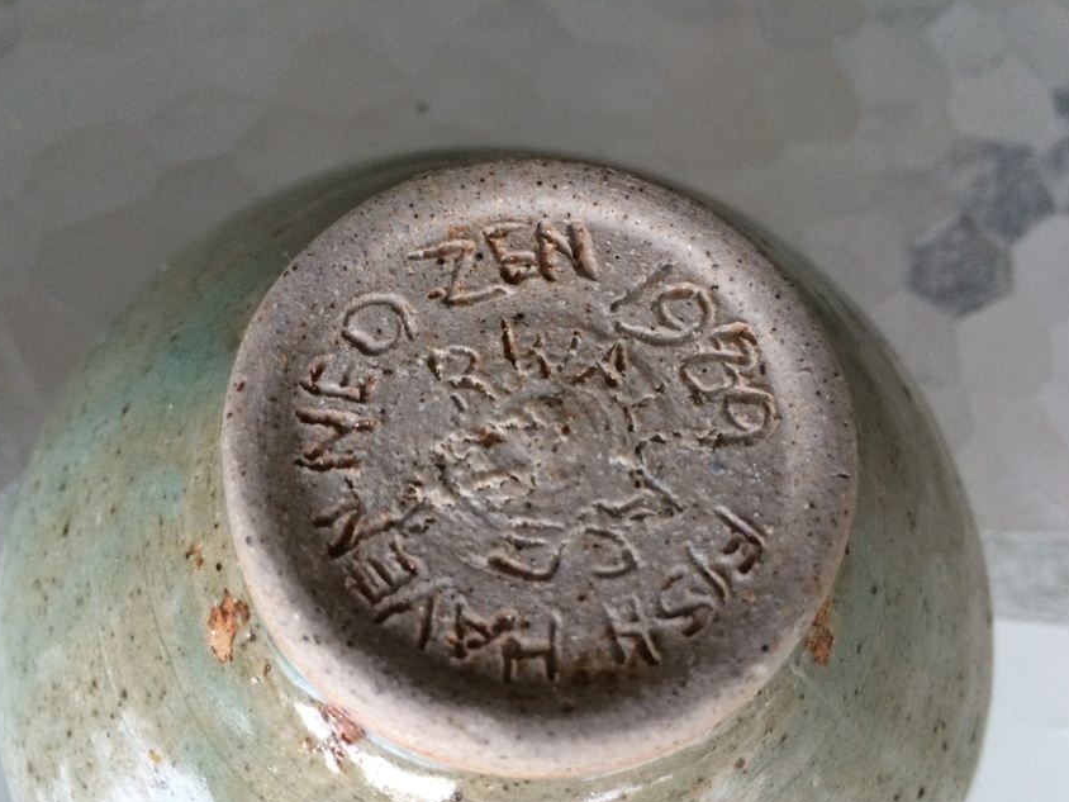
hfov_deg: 56.8
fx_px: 988
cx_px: 533
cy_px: 415
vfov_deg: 44.2
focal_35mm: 32
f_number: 2.2
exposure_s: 1/30
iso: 160
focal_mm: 4.12
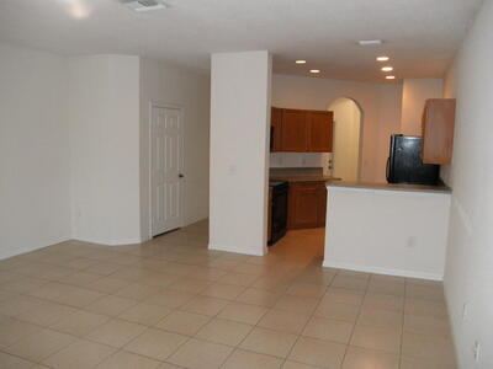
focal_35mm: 28
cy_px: 184
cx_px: 246
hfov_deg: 63.4
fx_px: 399
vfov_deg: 49.7
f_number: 3
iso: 250
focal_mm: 5
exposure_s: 1/30
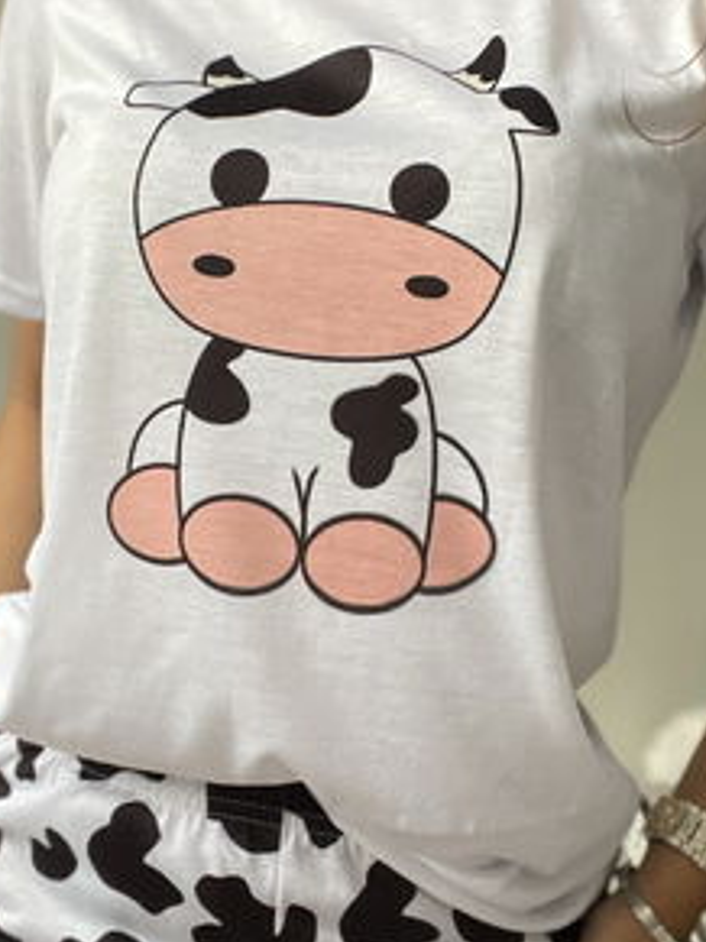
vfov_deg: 34.9
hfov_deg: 26.5
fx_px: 1497
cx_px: 343
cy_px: 439
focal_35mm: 55
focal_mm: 2.71
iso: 200
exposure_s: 1/40
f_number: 2.2
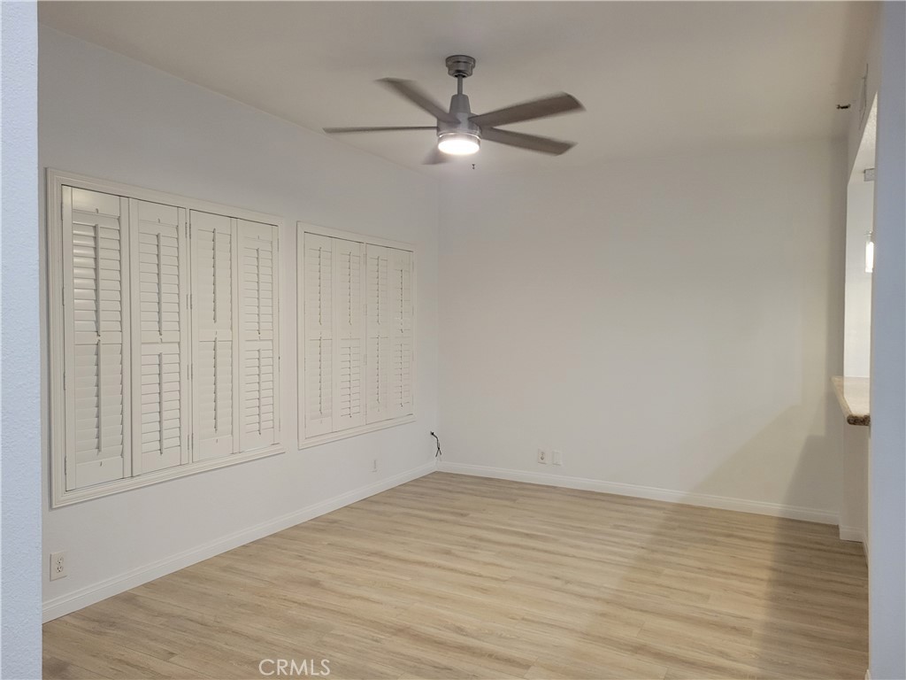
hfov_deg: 67.3
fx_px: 680
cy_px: 340
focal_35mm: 26
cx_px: 453
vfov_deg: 53.1
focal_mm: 5.4
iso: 250
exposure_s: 1/120
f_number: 1.8
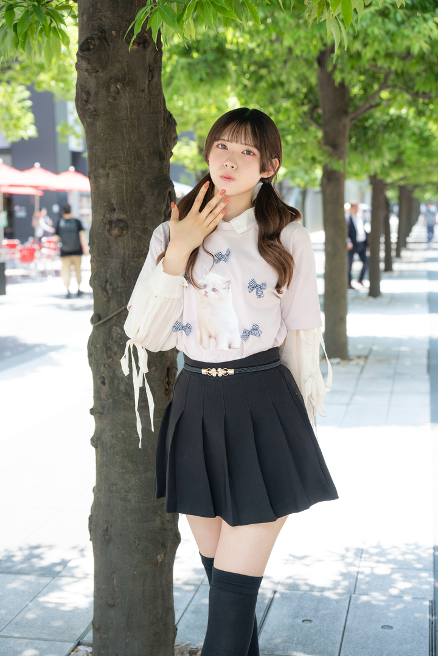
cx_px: 219
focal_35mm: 54
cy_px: 328
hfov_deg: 25.1
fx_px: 985
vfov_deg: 36.9
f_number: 4
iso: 400
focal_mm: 54
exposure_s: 1/500
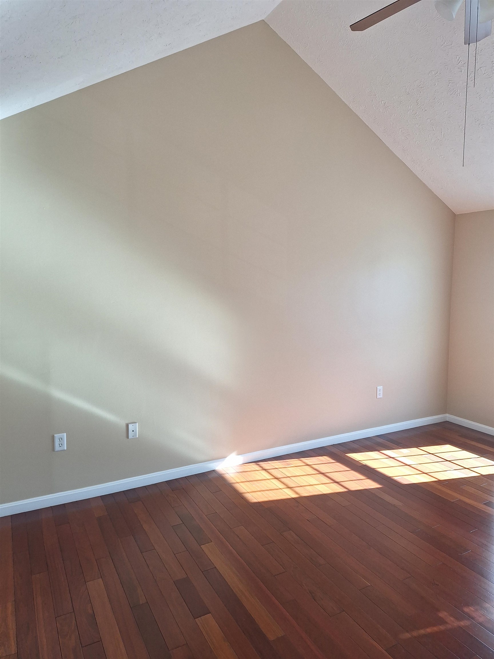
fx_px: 438
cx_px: 247
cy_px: 330
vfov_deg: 73.9
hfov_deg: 58.9
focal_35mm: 23
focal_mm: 5.54
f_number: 1.8
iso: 80
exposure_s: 1/120
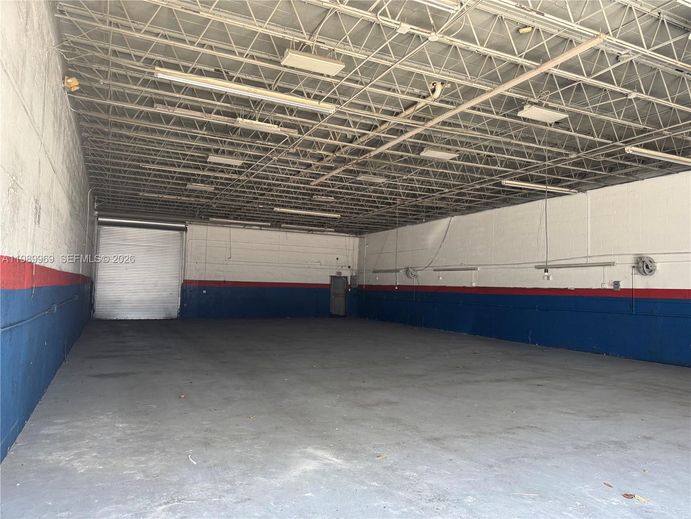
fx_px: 479
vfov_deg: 56.8
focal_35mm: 24
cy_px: 260
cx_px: 346
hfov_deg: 71.6
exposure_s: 1/100
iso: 200
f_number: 1.78
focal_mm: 6.76
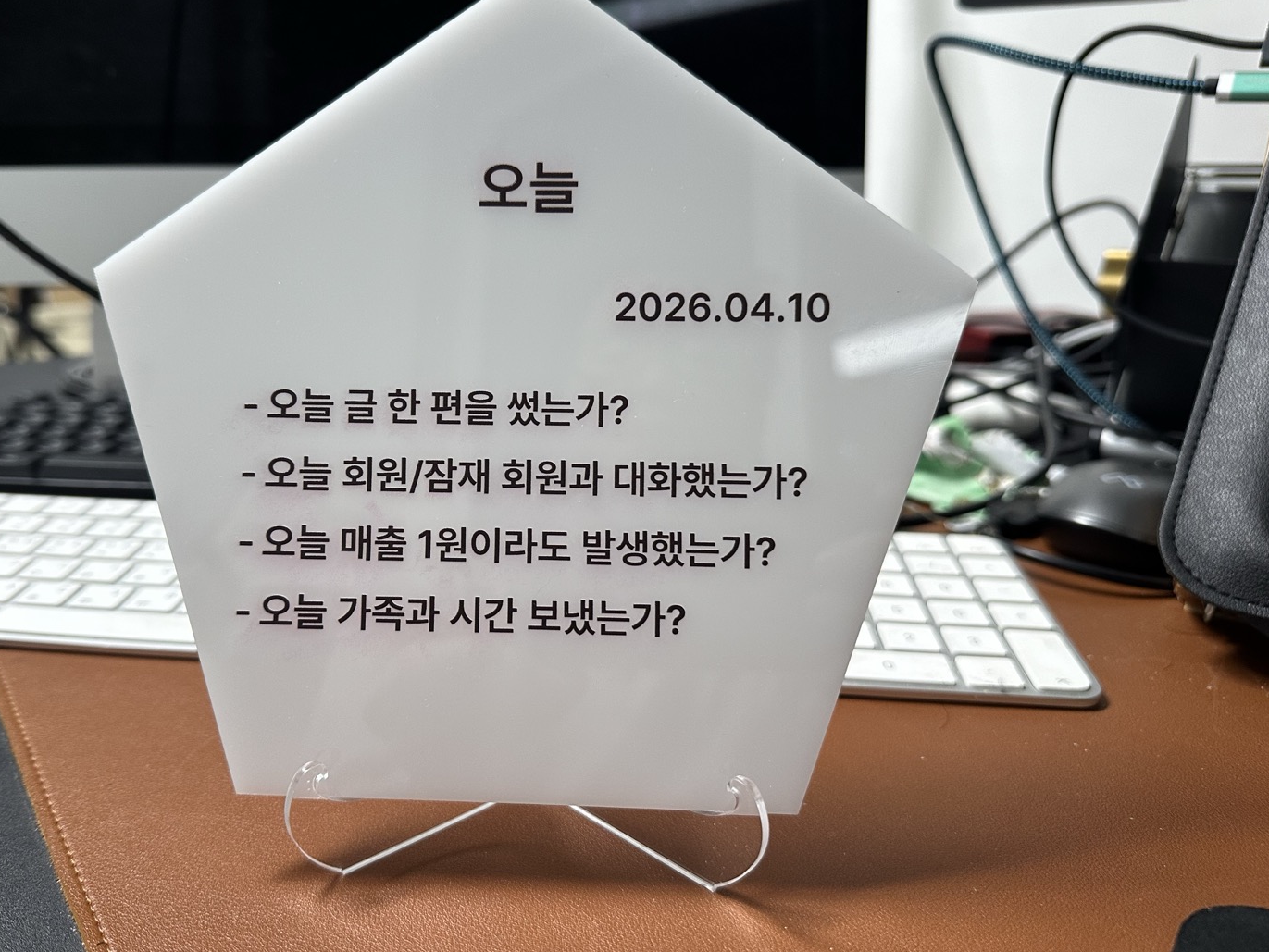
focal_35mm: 28
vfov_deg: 49.7
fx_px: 1027
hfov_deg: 63.1
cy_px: 448
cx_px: 539
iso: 200
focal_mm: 6.86
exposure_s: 1/60
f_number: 1.78
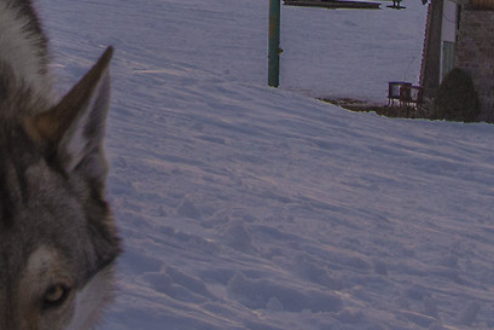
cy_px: -231
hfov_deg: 9.3
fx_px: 3019
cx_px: 146
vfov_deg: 6.1
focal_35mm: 220
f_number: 8
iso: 100
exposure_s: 1/250
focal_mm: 25
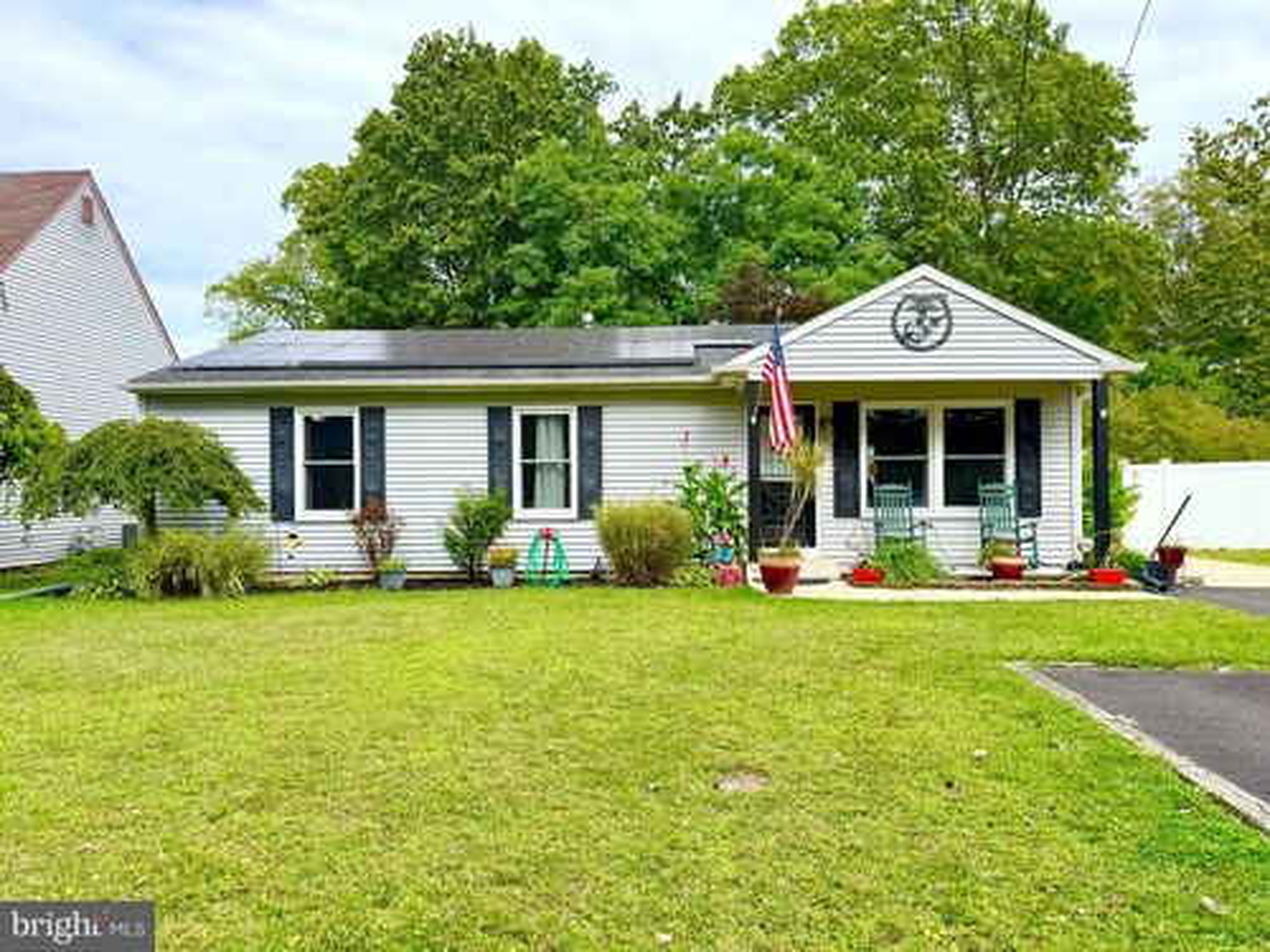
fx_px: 881
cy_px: 476
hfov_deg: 71.6
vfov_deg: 56.8
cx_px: 635
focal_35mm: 24
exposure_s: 1/2110
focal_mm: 6.76
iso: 100
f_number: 1.78
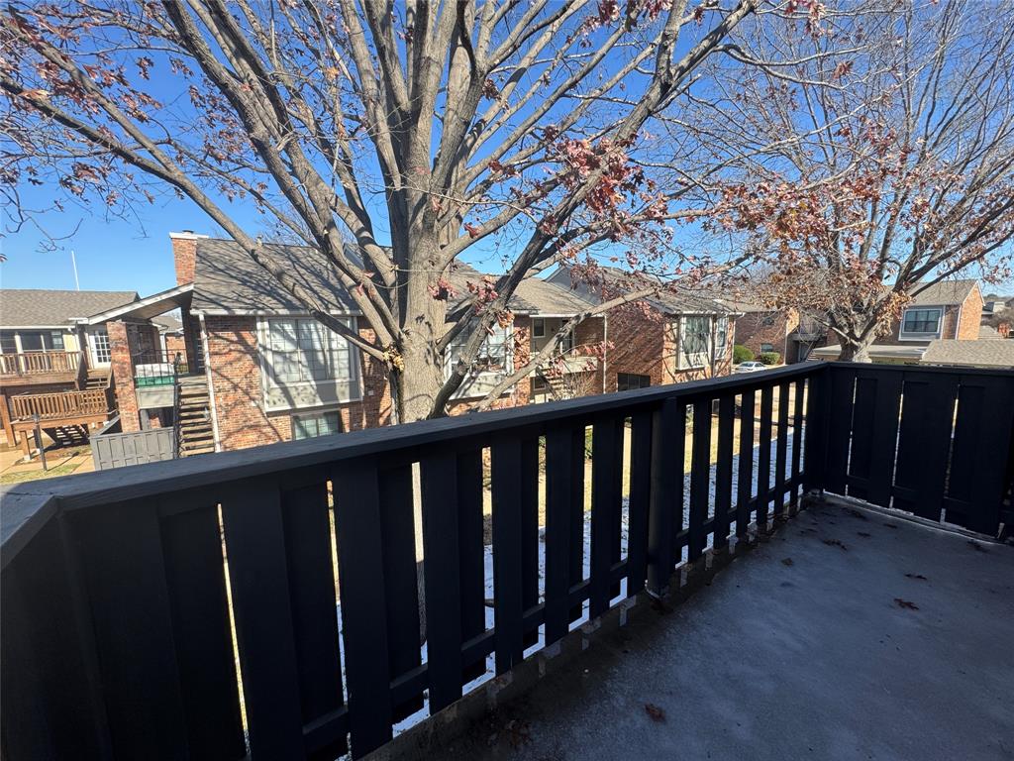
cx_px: 507
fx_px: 410
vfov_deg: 85.7
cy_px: 380
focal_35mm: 14
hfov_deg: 102.1
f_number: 2.2
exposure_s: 1/771
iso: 40
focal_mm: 2.22
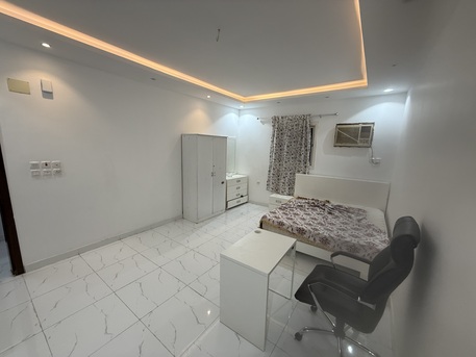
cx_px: 238
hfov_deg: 102.0
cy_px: 178
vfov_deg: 85.7
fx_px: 193
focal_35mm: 14
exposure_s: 1/120
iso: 125
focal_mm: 2.22
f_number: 2.2
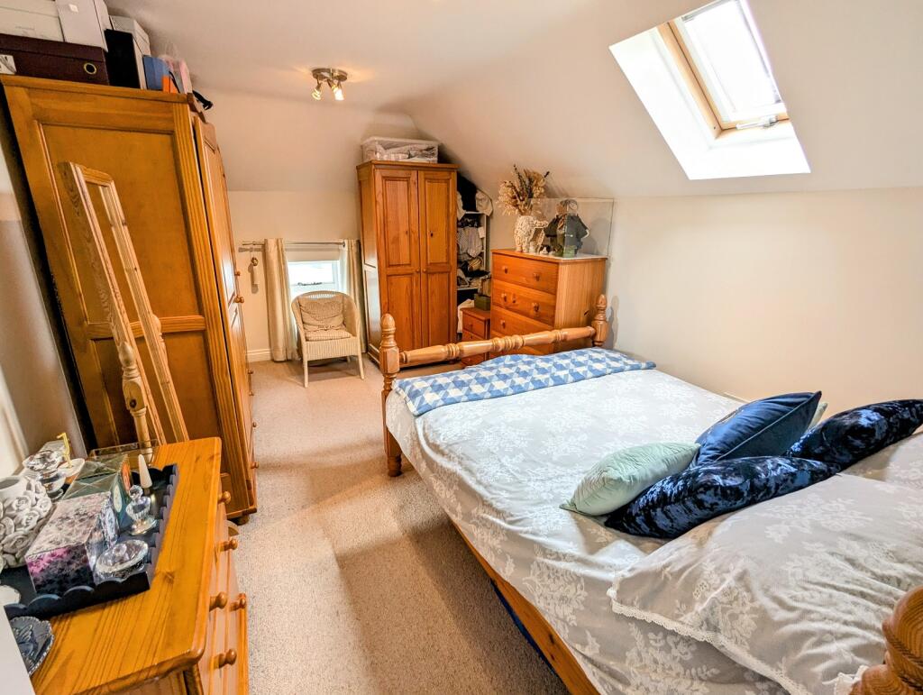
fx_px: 427
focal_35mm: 16
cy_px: 348
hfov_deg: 94.4
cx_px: 462
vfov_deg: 78.2
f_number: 2.2
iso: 94
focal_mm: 2.35
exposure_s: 1/50
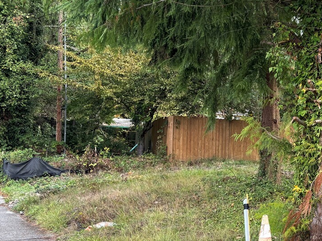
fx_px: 540
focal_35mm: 58
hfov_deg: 30.7
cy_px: 121
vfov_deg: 25.2
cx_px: 328
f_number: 1.6
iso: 40
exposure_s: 1/178
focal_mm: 5.96
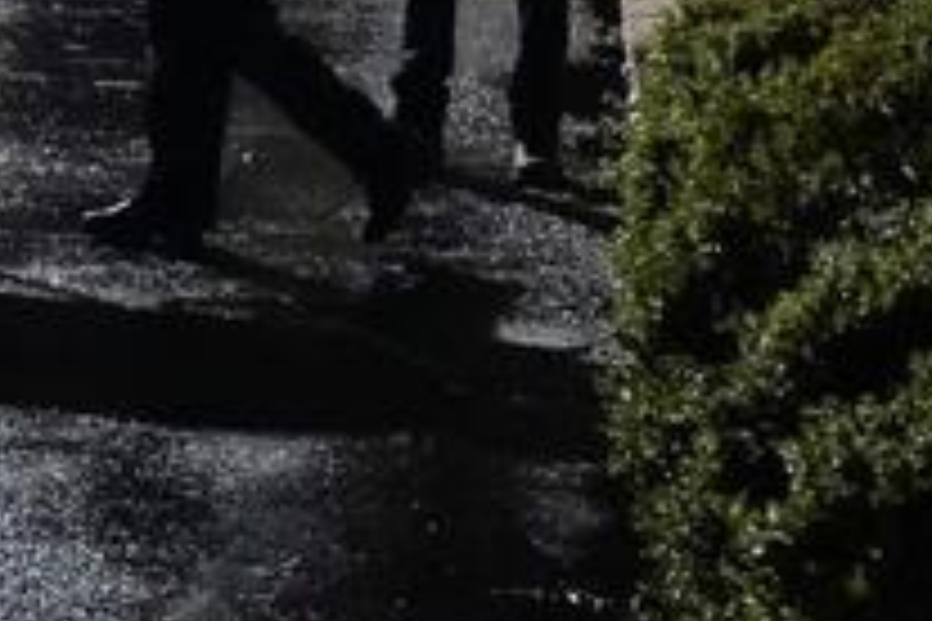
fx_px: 9138
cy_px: -261
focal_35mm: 353
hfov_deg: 5.8
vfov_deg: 3.9
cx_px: 167
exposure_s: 1/100
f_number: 5.6
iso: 12800
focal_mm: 114
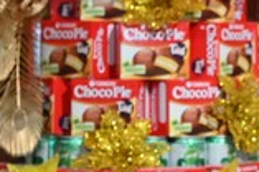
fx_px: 3576
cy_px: 185
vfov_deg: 2.7
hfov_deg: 4.1
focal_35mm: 498
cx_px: 490
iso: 2500
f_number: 6.3
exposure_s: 1/160
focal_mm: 120
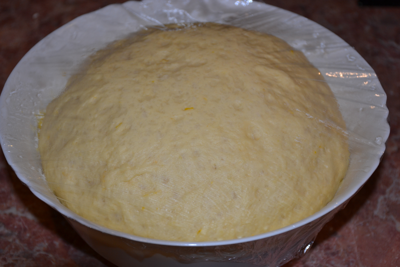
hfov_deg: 29.9
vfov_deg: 20.2
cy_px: 134
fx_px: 750
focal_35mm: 68
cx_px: 200
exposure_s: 1/60
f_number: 4.5
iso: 400
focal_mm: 45
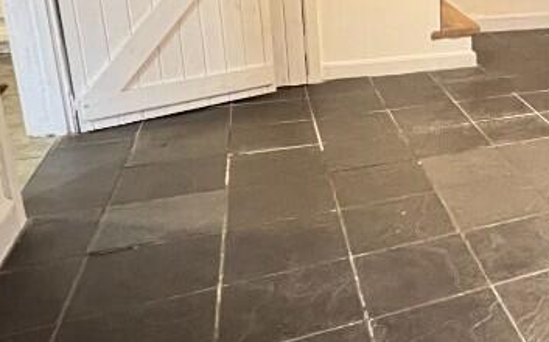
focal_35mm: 40
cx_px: 659
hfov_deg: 37.3
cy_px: 48
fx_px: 598
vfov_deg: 30.8
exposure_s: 1/25
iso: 1600
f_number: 1.8
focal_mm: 1.57
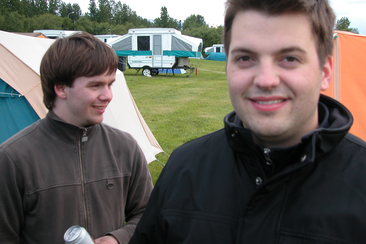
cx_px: 180
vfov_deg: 26.0
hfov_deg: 38.2
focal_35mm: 52
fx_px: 529
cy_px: 107
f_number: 3.8
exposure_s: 1/106
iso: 100
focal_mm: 12.4
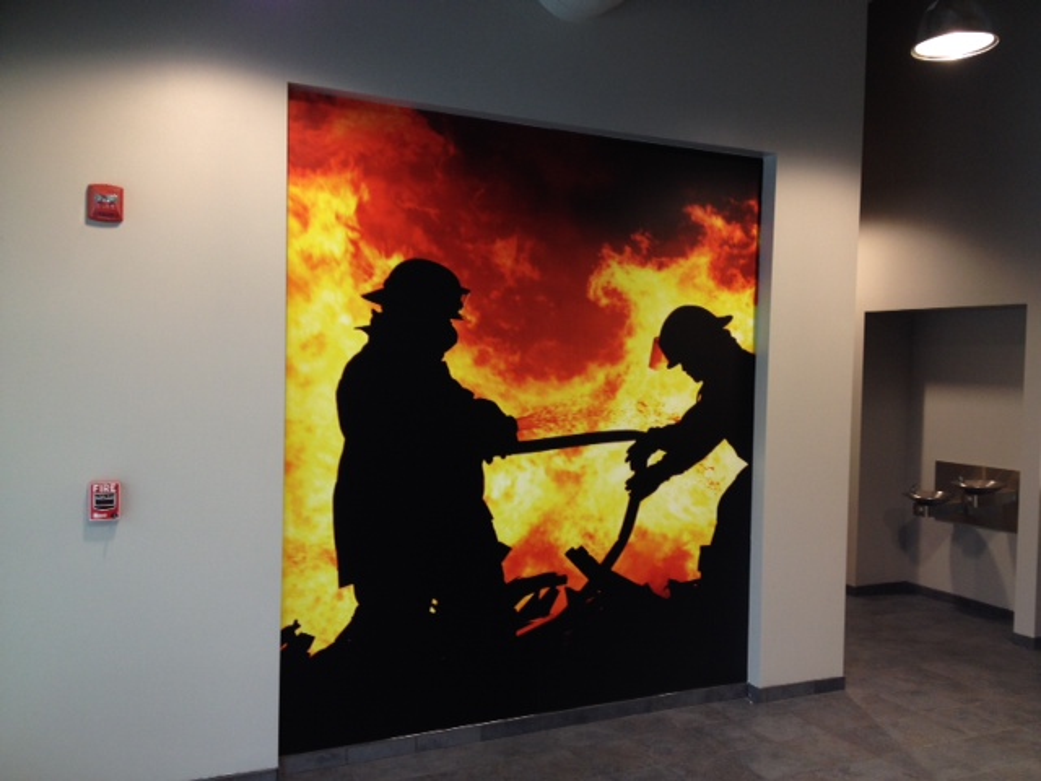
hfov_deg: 52.6
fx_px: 1053
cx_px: 520
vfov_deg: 40.7
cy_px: 390
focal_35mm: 35
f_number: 2.4
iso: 80
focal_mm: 4.28
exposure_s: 1/20
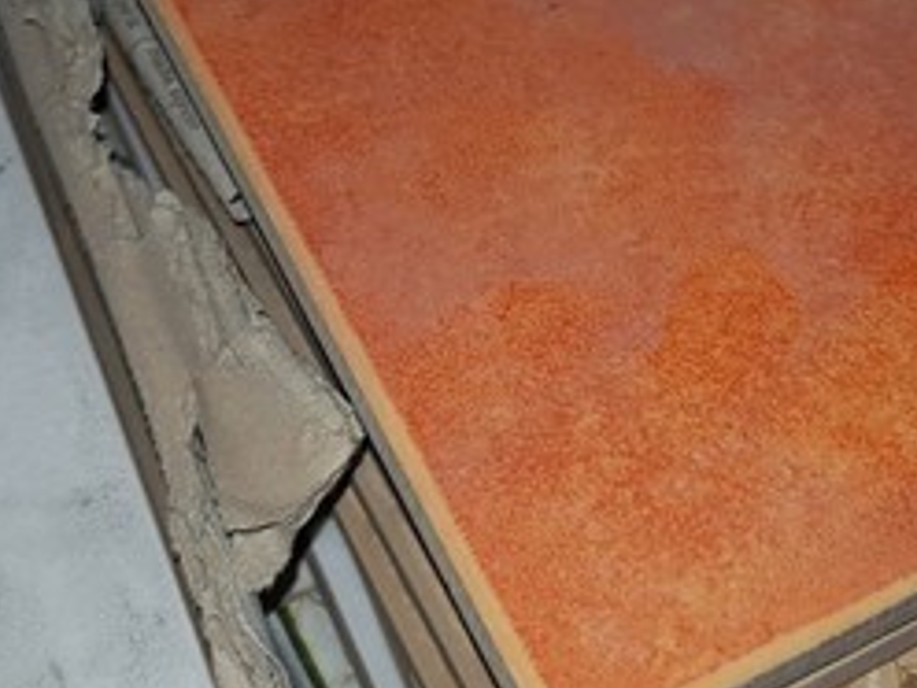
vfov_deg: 23.1
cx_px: 677
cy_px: 178
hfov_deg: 30.3
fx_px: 1669
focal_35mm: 63
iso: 40
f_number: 1.7
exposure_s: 1/254
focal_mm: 4.2
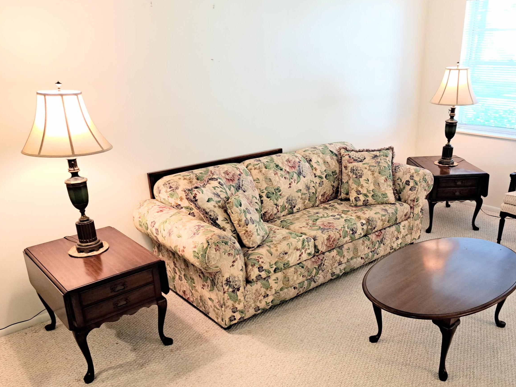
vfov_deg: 46.6
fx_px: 447
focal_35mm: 30
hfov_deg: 59.6
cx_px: 303
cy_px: 227
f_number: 1.8
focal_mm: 5.23
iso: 200
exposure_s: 1/60
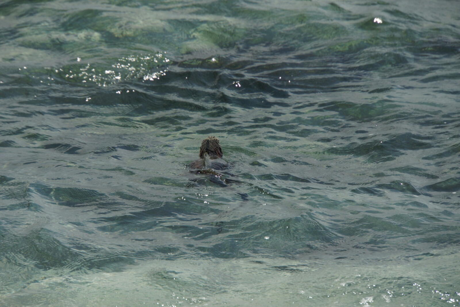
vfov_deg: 4.6
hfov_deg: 6.9
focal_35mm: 300
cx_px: 230
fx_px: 3833
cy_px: 154
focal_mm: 200
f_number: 6.3
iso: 100
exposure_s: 1/320
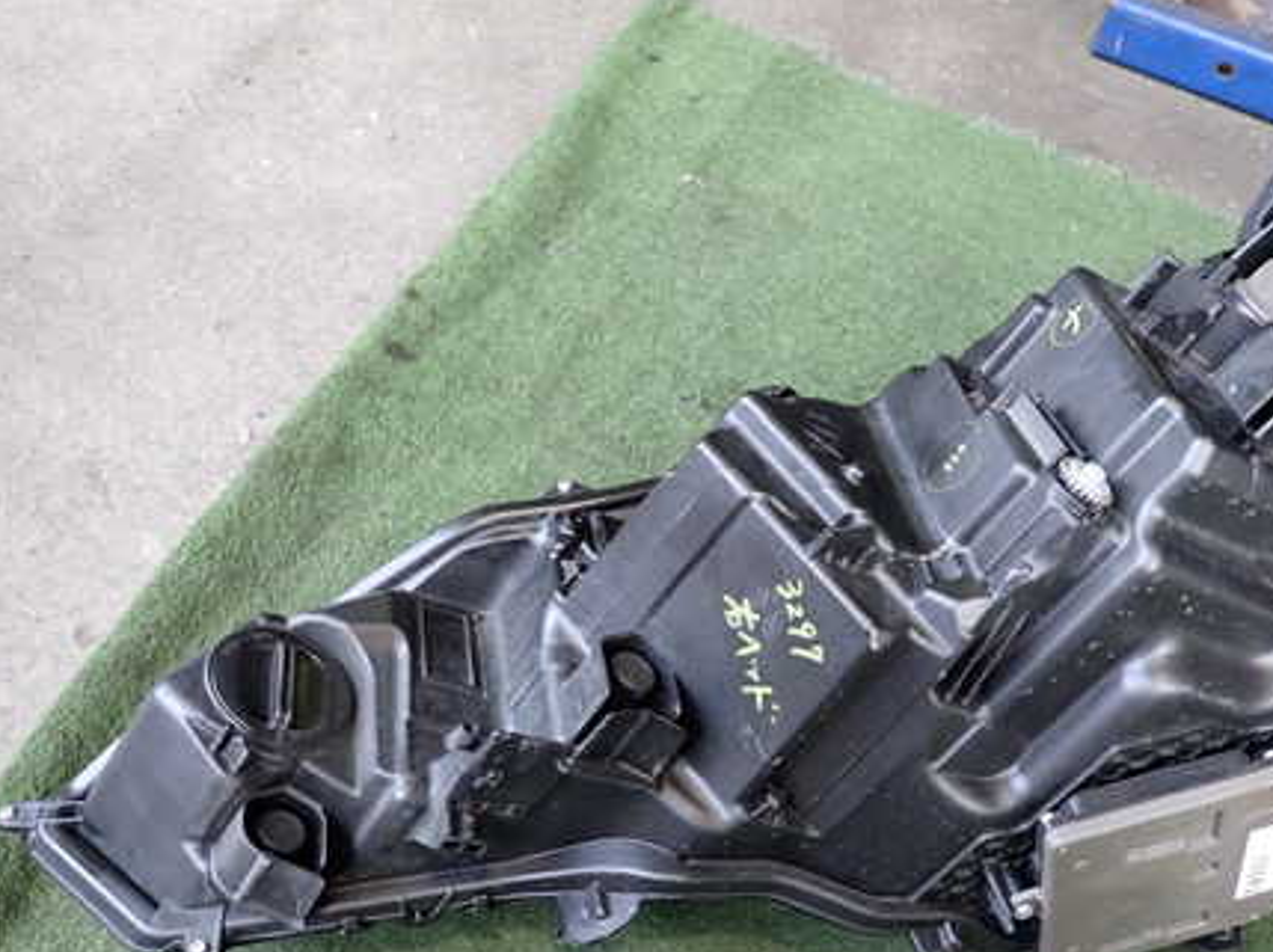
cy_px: 590
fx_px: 1286
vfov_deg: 40.4
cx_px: 712
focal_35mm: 35
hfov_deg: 52.5
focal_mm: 4.5
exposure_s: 1/60
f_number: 2
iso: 200
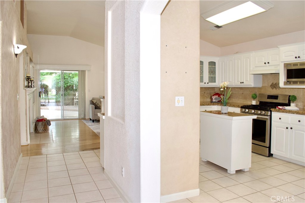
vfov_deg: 47.9
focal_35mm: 27
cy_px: 102
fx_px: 229
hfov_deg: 67.4
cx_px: 152
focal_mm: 18
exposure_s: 1/100
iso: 800
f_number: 8
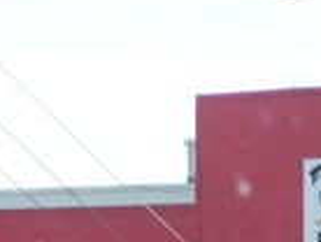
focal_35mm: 469
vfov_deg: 3.2
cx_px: 451
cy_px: 472
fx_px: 4357
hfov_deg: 4.2
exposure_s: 1/250
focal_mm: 18
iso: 100
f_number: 4.6
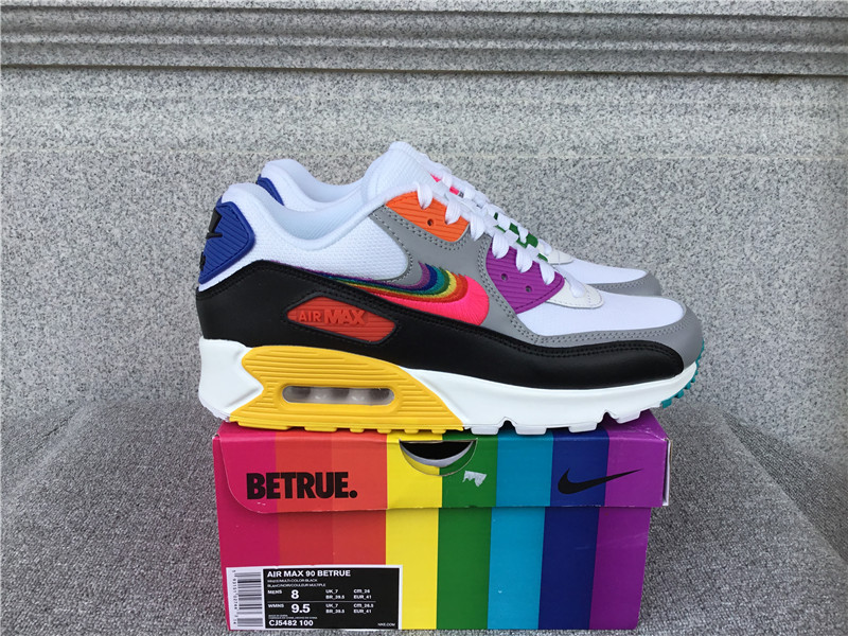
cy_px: 318
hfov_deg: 58.4
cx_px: 424
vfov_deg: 45.4
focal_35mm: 31
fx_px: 759
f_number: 2.4
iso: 25
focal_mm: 3.3
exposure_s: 1/395
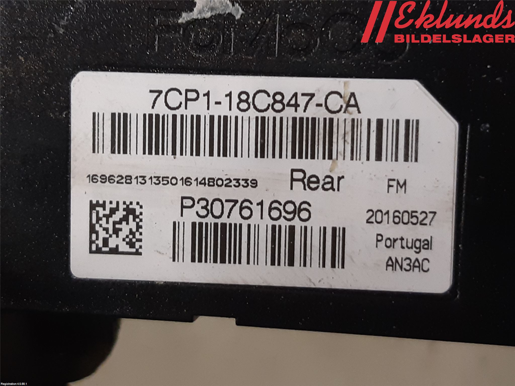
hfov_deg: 67.3
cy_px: 193
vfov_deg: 53.1
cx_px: 258
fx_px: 387
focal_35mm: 26
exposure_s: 1/50
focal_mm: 3.93
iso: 160
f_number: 1.7
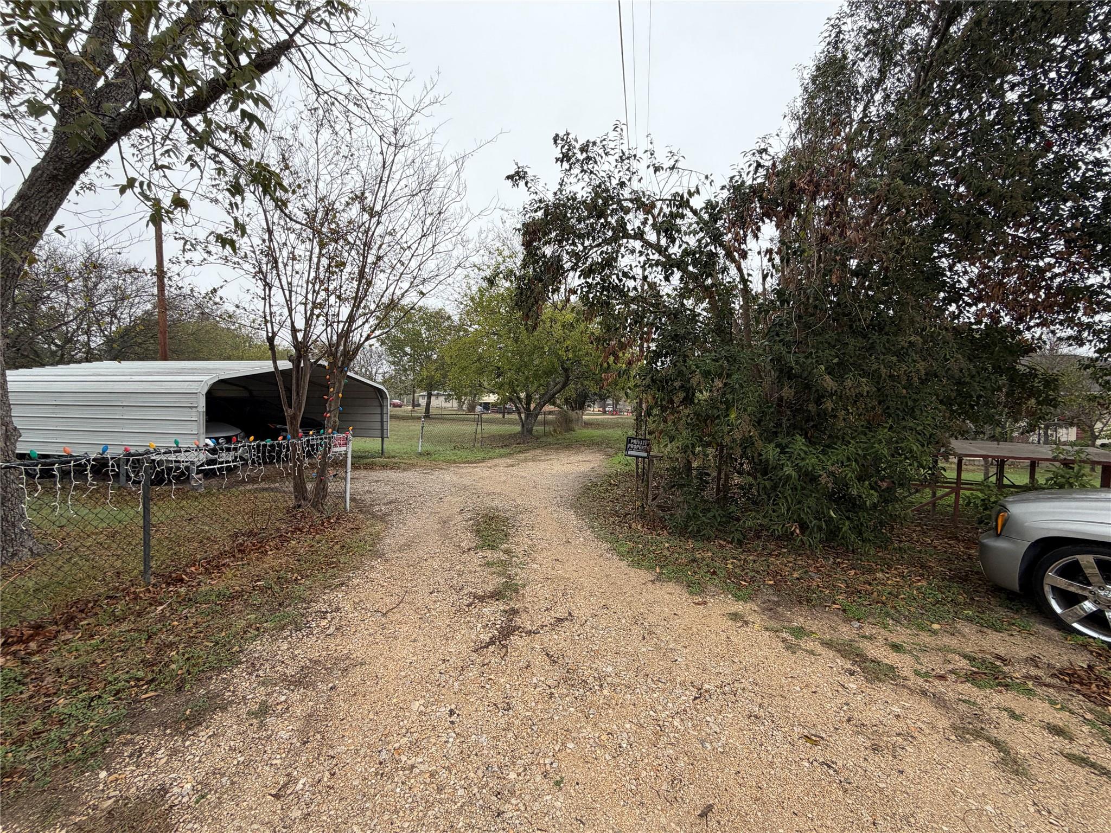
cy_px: 416
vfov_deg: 85.7
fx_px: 449
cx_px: 556
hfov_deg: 102.1
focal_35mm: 14
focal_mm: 2.22
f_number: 2.2
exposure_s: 1/126
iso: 40
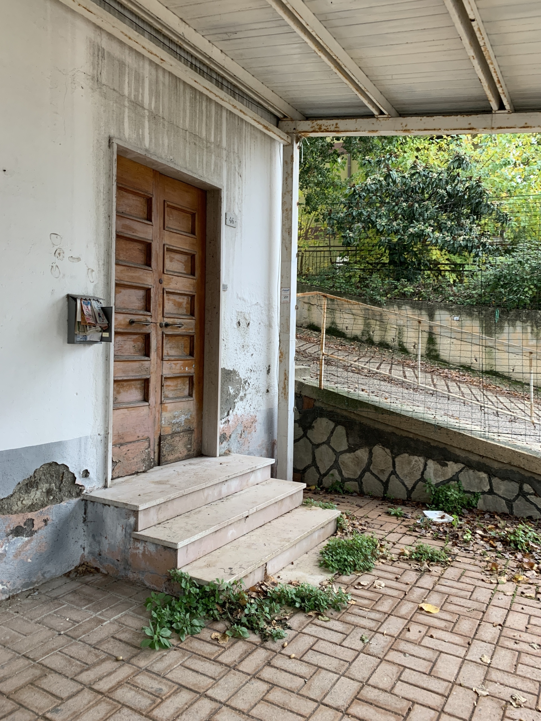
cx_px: 270
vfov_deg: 67.3
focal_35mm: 26
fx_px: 542
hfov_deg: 53.1
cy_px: 360
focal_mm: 4.25
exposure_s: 1/101
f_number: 1.8
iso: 100
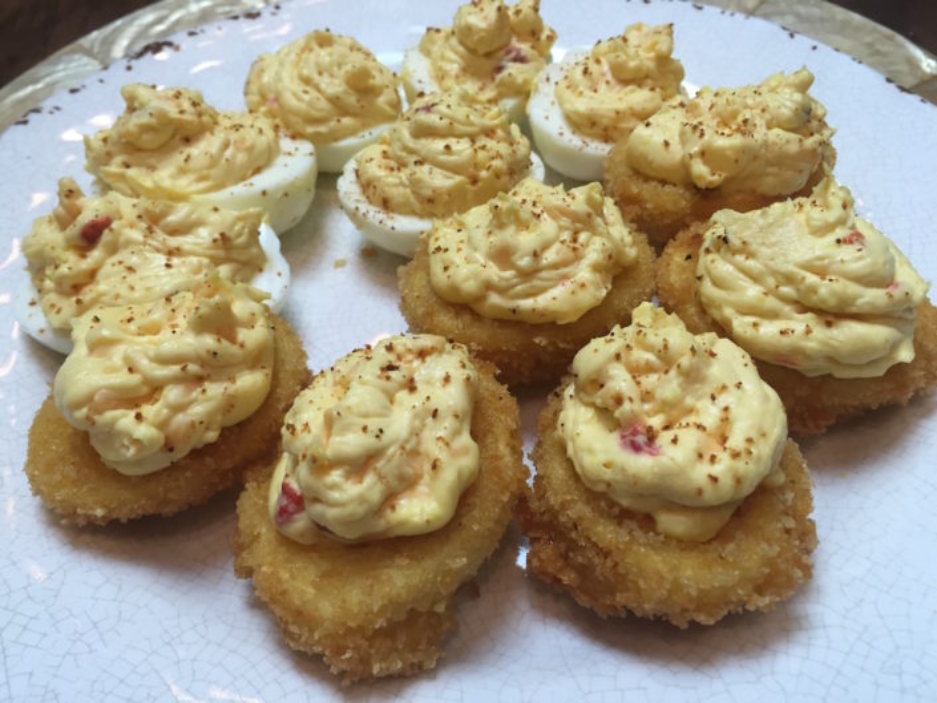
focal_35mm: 29
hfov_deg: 61.7
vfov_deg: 48.2
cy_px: 352
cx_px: 468
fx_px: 785
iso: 32
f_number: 2.2
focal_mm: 4.15
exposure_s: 1/30
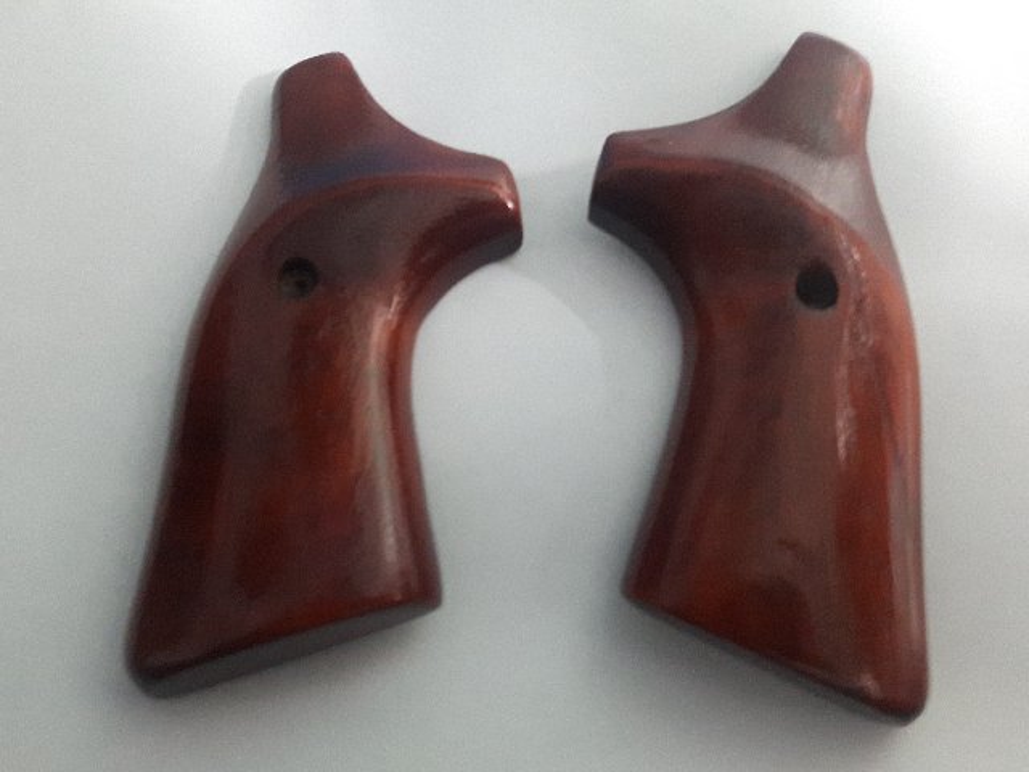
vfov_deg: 45.4
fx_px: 922
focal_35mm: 31
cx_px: 514
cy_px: 386
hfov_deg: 58.4
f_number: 1.9
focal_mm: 3.7
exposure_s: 1/17
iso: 320
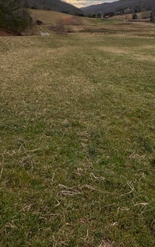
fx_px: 196
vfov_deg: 58.4
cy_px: 41
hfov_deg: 42.2
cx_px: 111
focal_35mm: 29
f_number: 2.2
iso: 40
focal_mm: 2.22
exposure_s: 1/327
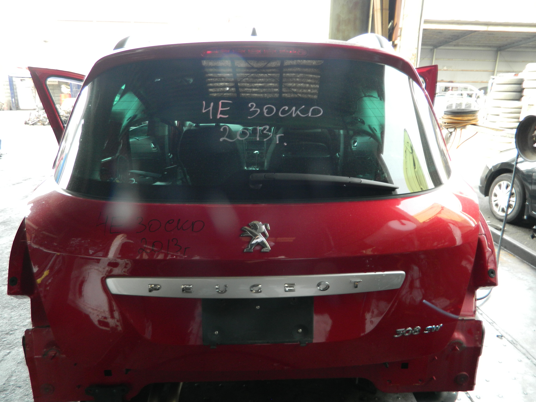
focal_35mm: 25
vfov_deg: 54.9
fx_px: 387
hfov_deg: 69.4
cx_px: 268
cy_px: 201
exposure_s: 1/30
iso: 125
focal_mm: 4.5
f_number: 3.1
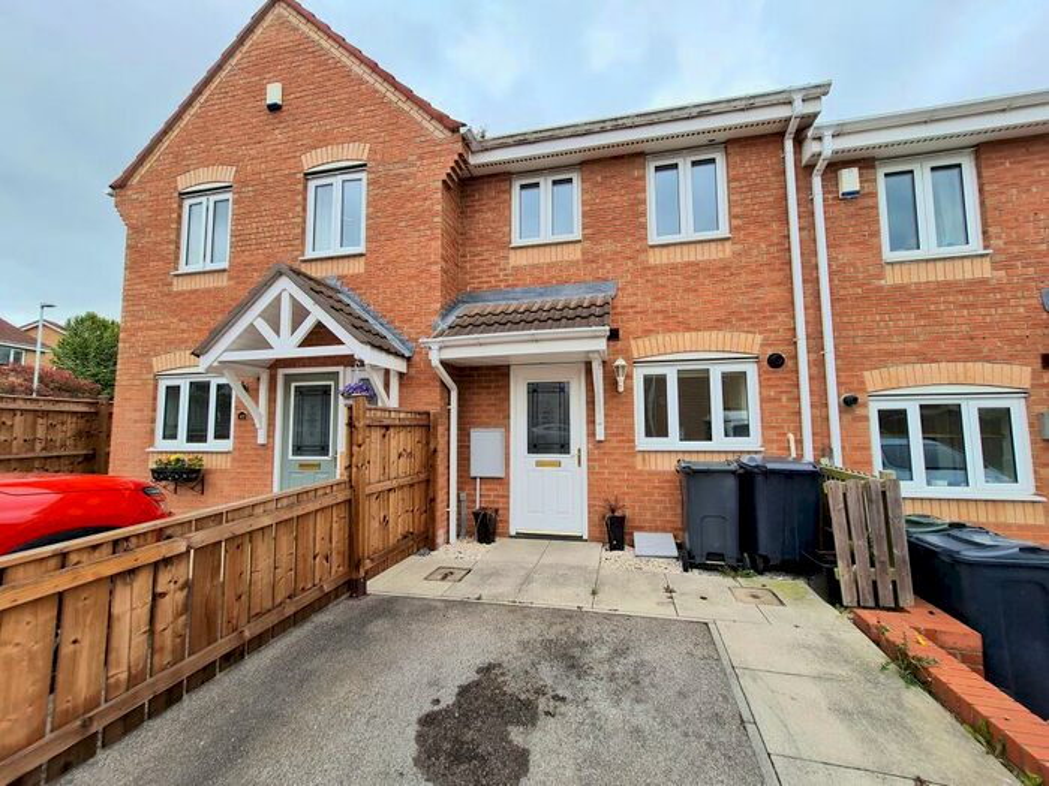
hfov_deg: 106.2
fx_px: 394
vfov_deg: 89.9
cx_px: 524
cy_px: 393
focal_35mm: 13
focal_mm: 1.74
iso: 50
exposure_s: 1/718
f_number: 2.2
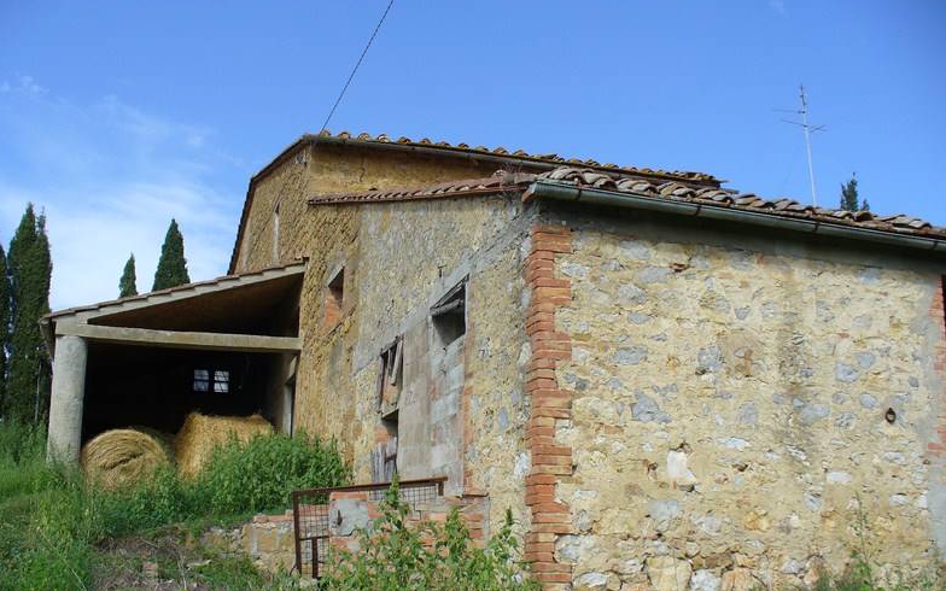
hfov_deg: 49.3
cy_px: 332
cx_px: 465
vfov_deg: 32.0
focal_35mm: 40
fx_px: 1031
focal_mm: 6.1
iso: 80
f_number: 5.6
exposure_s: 1/320
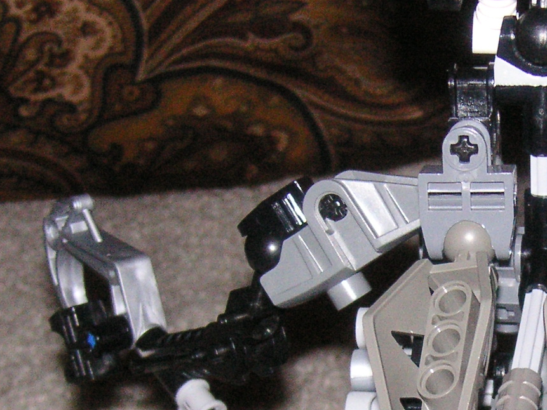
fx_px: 1738
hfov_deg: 17.5
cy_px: 381
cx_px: 519
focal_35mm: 110
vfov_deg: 13.3
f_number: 6.7
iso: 160
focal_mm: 6.1
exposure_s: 1/45
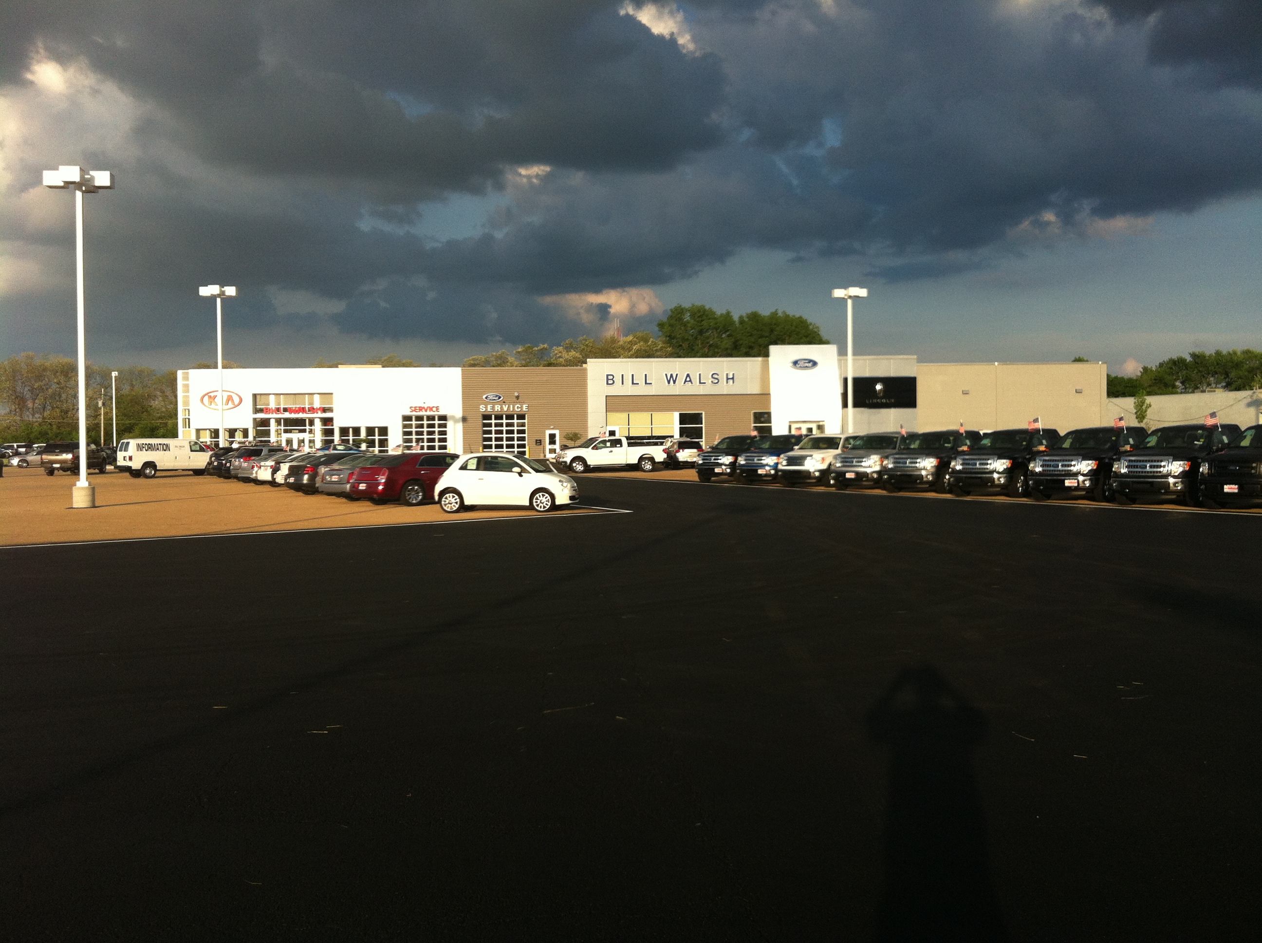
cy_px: 472
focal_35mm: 35
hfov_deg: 52.7
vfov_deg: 40.6
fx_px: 1274
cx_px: 631
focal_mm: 3.85
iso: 80
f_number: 2.8
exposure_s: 1/811
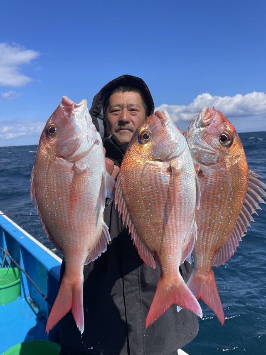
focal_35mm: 26
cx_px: 133
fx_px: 267
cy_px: 178
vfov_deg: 67.3
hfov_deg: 53.0
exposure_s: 1/4292
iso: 32
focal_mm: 4.2
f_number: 1.6
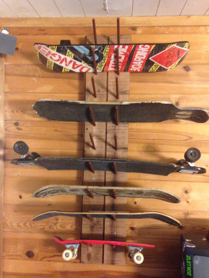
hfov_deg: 42.9
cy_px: 139
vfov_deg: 55.4
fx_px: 266
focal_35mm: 33
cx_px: 104
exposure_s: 1/15
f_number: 2.4
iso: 800
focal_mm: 4.12
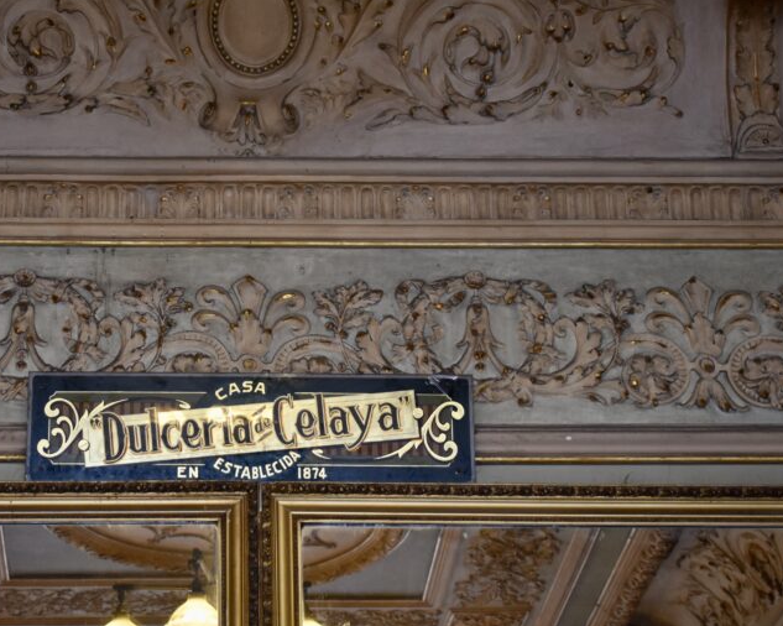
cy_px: 379
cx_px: 245
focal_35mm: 82
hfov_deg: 23.2
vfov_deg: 18.7
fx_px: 1900
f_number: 4.8
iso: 900
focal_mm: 36
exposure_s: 1/60
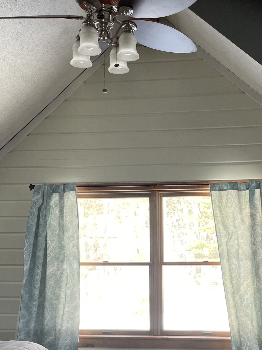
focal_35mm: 49
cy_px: 266
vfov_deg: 37.9
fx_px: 495
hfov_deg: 29.5
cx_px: 171
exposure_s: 1/121
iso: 100
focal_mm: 4.2
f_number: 1.6
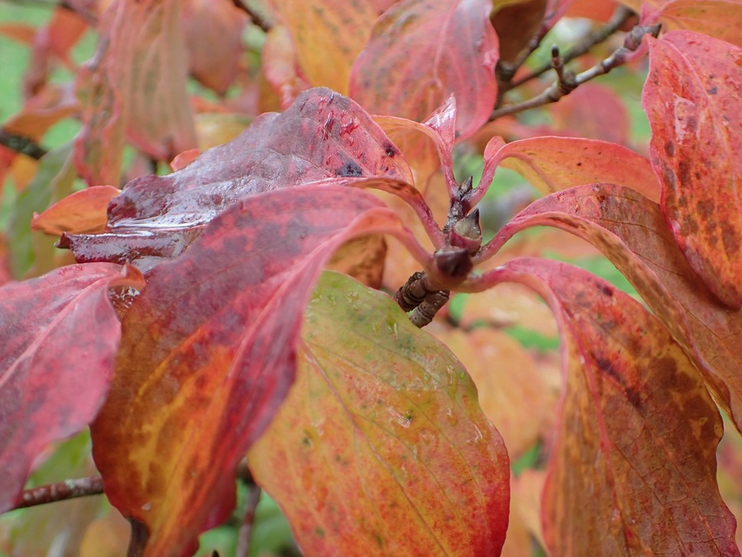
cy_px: 330
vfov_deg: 33.5
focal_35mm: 43
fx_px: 922
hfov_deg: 43.6
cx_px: 457
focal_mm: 5.5
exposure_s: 1/125
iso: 100
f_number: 2.3
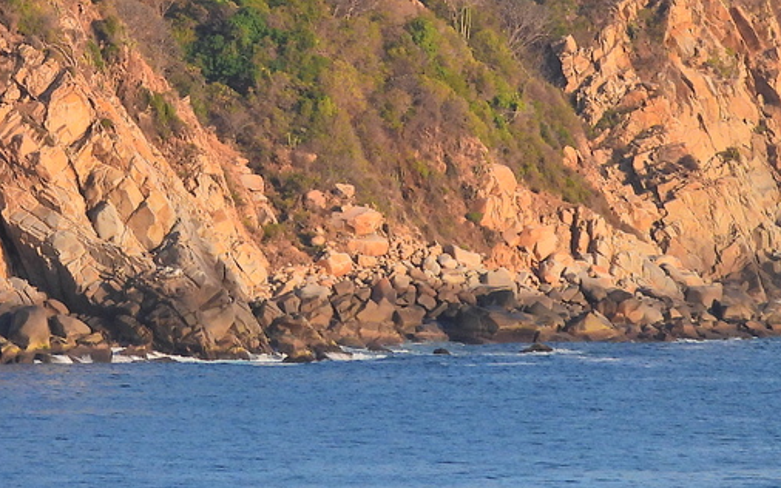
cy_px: -199
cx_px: -205
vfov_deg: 2.4
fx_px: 11406
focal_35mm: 536
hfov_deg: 3.9
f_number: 4.5
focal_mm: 35.7
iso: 100
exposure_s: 1/640
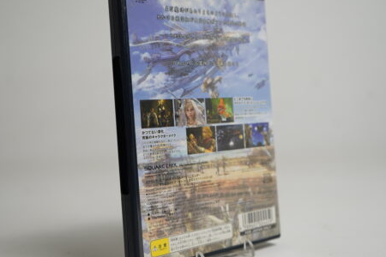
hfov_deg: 41.1
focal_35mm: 48
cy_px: 122
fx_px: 515
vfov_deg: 28.1
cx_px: 195
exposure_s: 1/40
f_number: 4.5
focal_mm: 36
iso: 100
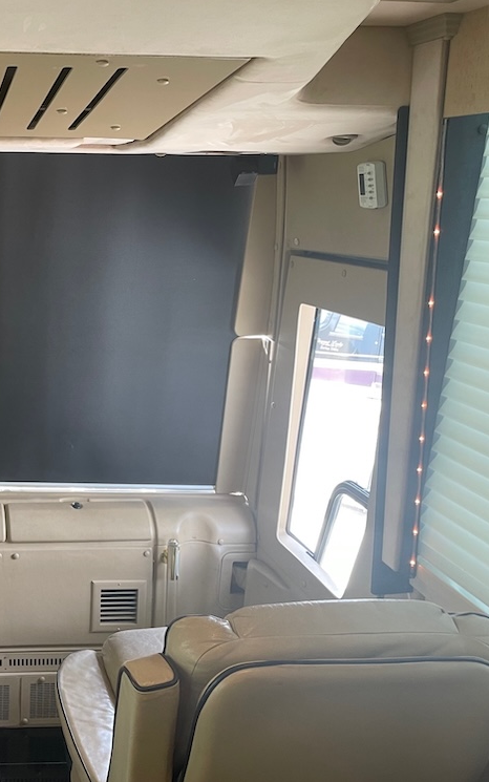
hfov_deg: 31.1
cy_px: 392
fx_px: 788
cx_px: -33
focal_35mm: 37
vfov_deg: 52.7
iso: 100
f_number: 1.6
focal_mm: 4.2
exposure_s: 1/60
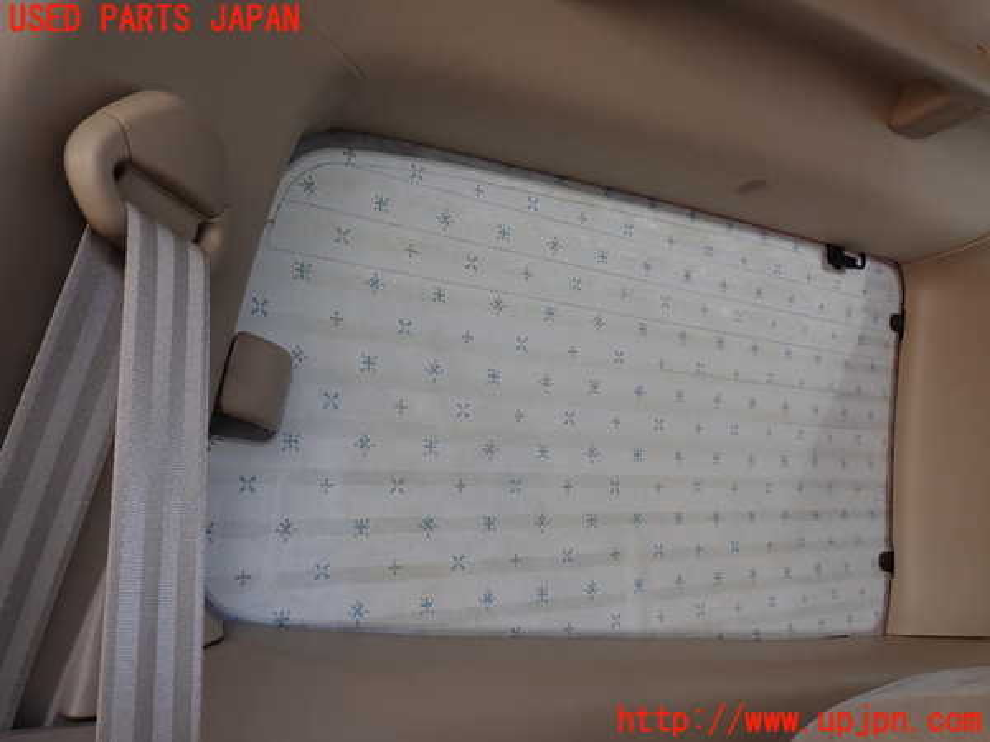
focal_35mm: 30
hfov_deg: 60.0
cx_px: 495
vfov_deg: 46.8
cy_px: 371
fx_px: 858
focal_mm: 5.4
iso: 100
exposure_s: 1/100
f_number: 3.2
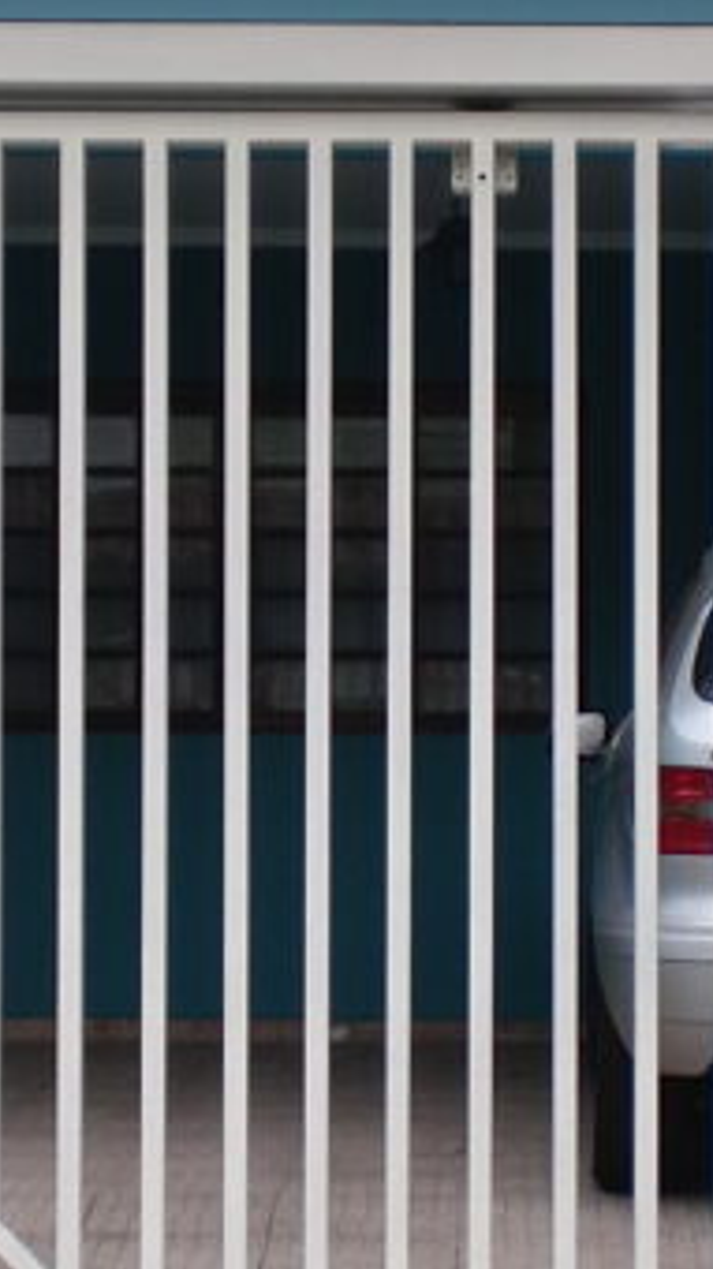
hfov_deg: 10.5
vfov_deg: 18.6
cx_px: 455
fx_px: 3869
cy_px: 825
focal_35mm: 115
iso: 64
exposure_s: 1/60
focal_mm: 6.3
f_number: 3.1
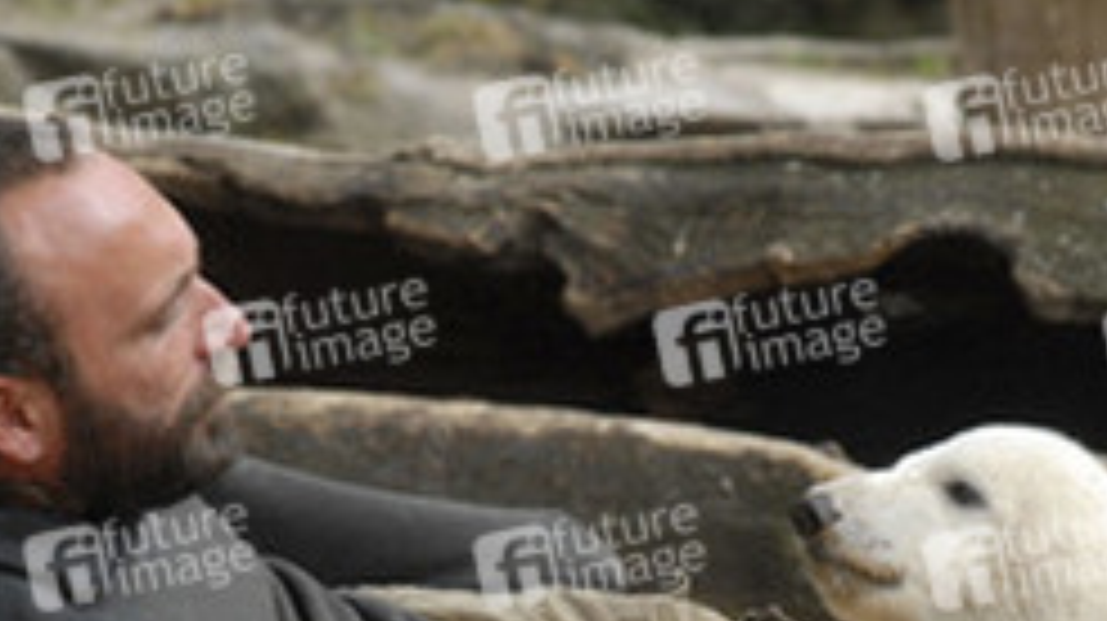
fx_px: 16838
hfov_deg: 3.8
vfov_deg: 2.1
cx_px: 644
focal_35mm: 574
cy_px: 670
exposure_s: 1/180
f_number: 11
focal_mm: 200
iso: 400
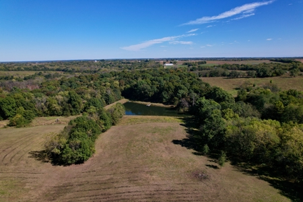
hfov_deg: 78.6
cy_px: 101
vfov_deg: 57.2
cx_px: 152
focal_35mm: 22
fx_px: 185
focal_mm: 8.38
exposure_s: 1/80
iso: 100
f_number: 2.8
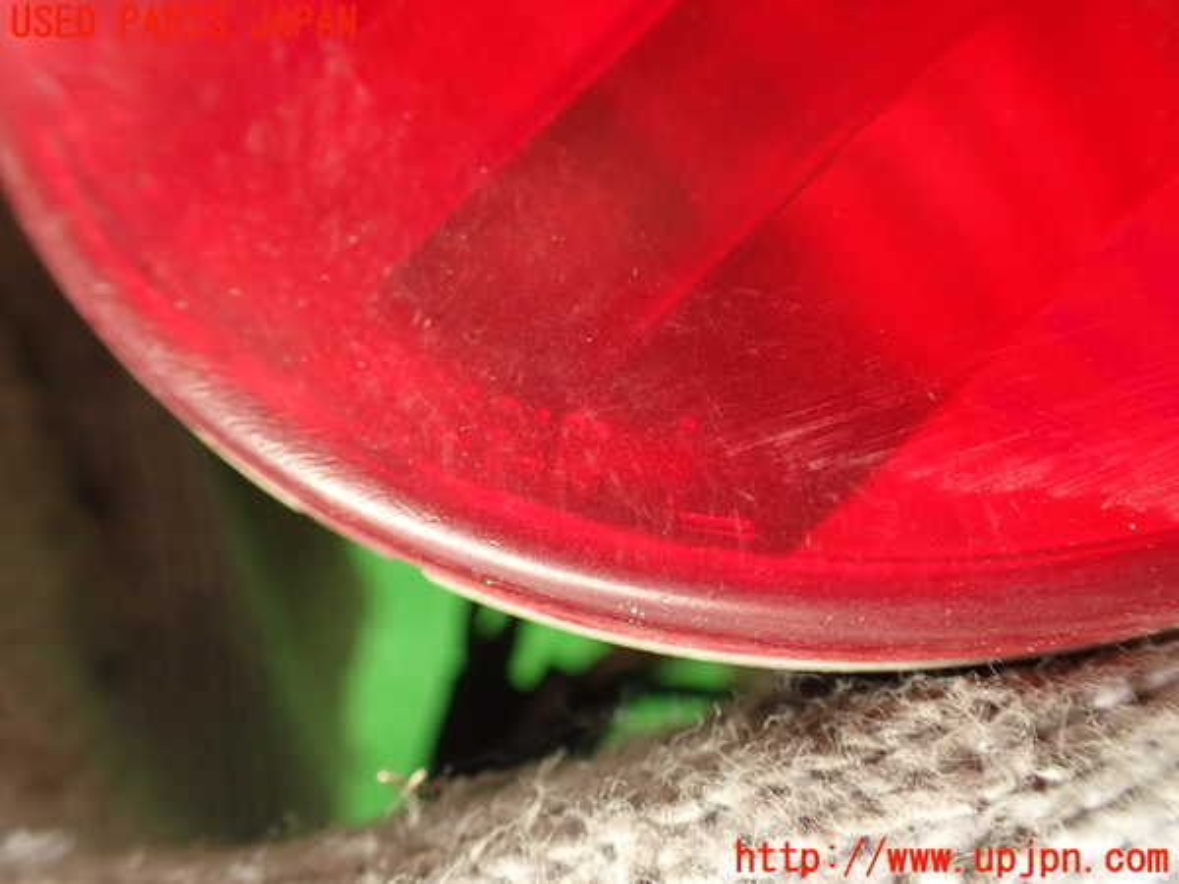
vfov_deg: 44.2
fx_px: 1090
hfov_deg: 56.8
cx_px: 590
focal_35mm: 32
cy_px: 442
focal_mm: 5.79
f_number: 2.4
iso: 200
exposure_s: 1/50
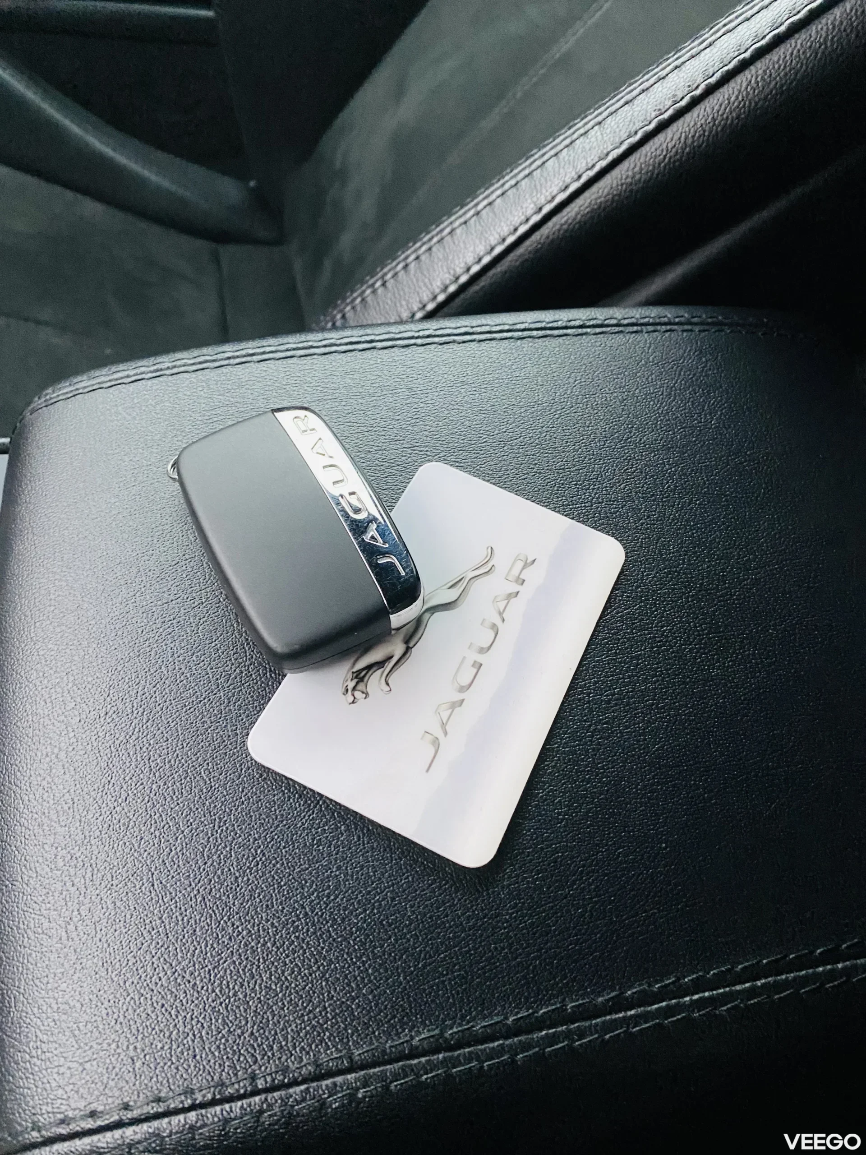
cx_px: 433
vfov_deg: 67.3
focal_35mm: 26
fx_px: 867
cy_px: 578
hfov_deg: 53.1
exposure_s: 1/33
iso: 640
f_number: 1.8
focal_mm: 4.25
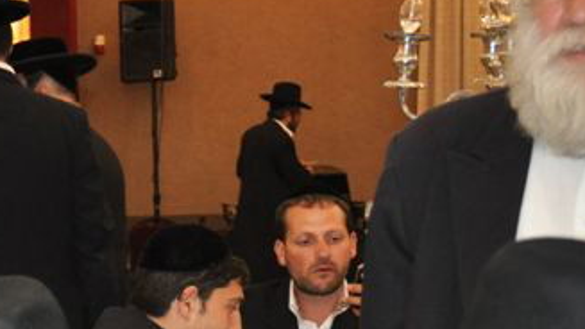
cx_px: -25
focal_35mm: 118
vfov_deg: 10.1
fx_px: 1831
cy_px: 424
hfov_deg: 17.6
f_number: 4
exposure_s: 1/60
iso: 800
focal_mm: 24
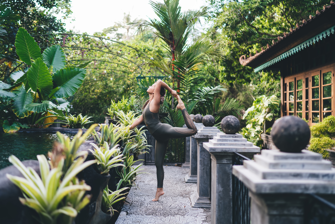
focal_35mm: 35
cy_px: 112
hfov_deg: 54.4
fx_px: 326
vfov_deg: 37.9
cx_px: 168
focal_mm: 35
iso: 100
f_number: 1.7
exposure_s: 1/250
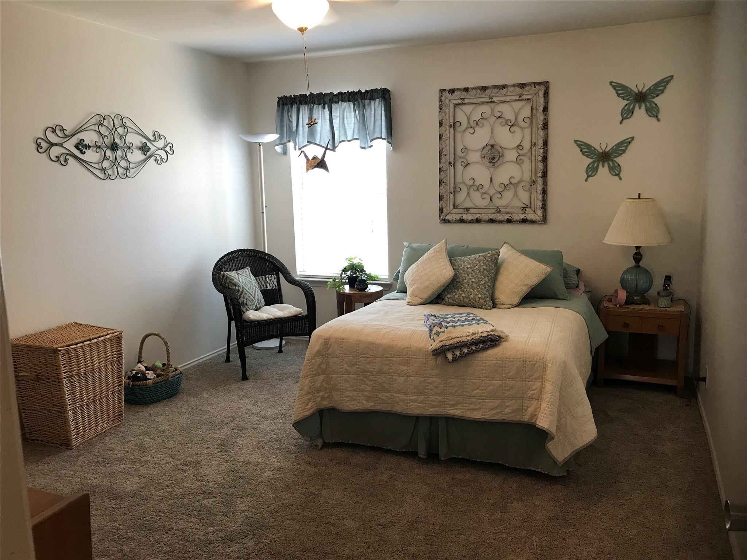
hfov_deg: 63.4
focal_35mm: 28
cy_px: 280
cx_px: 374
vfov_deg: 49.7
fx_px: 604
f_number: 1.8
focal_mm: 3.99
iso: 40
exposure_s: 1/24
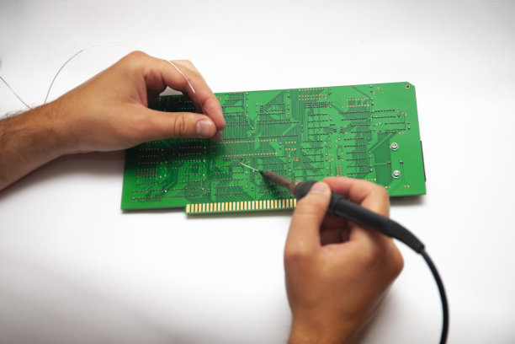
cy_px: 172
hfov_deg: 22.6
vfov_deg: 15.2
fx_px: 1287
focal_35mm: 90
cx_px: 258
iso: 200
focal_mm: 90
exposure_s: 1/125
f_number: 5.6
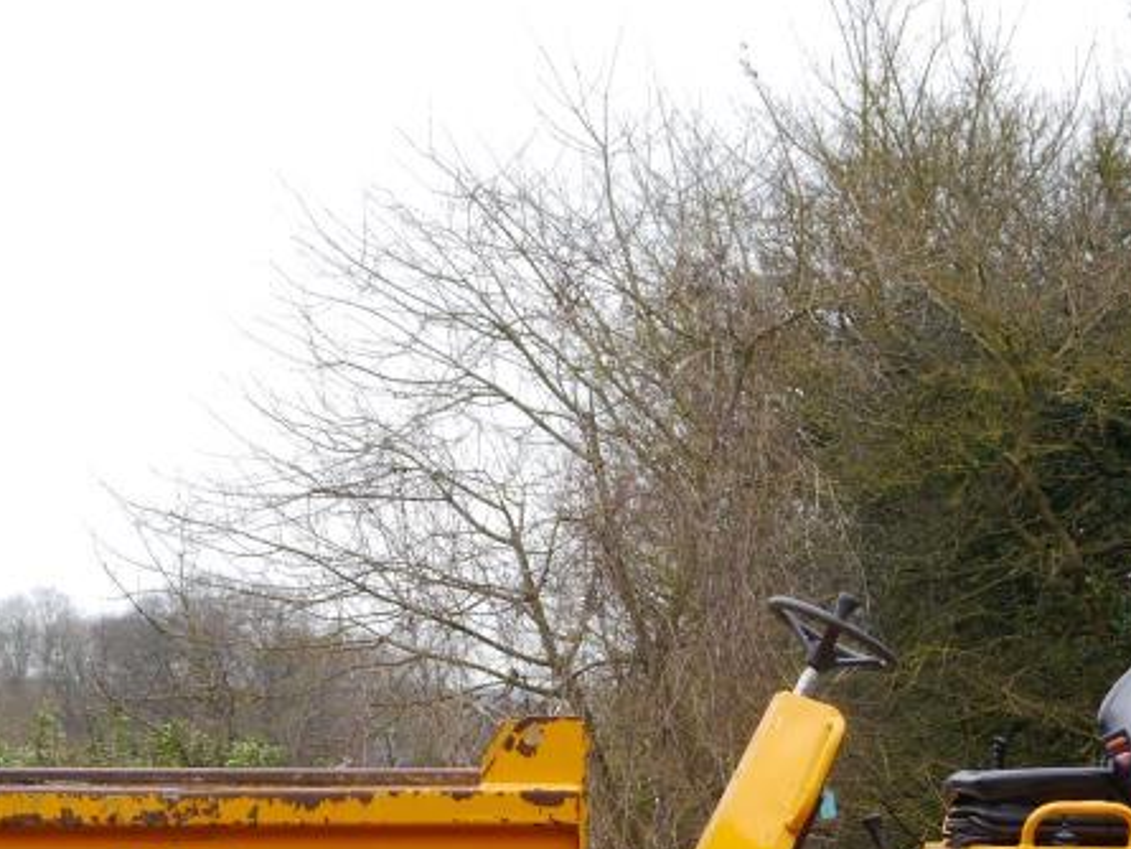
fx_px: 2255
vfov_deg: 21.0
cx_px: 757
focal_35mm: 69
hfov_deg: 28.0
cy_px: 717
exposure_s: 1/200
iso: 160
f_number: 4.5
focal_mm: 15
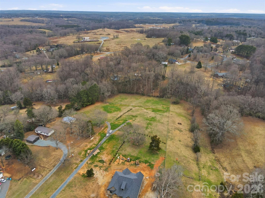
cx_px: 132
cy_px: 99
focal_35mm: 24
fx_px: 184
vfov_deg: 56.8
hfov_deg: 71.6
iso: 100
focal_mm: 4.5
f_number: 2.8
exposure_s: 1/320
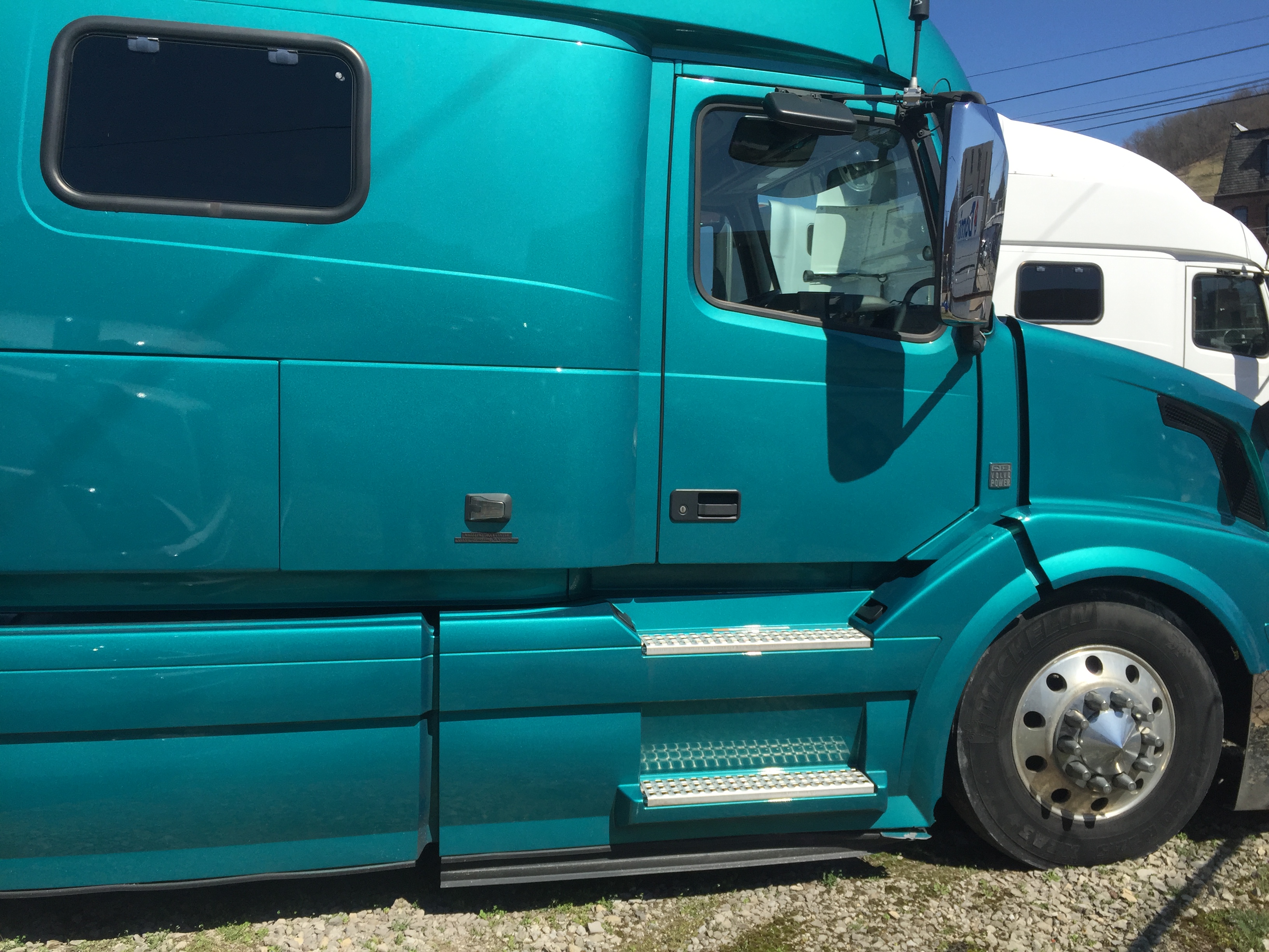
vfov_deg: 48.2
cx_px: 634
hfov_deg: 61.7
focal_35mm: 29
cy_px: 476
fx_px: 1063
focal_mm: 4.15
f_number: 2.2
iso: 32
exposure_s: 1/2326
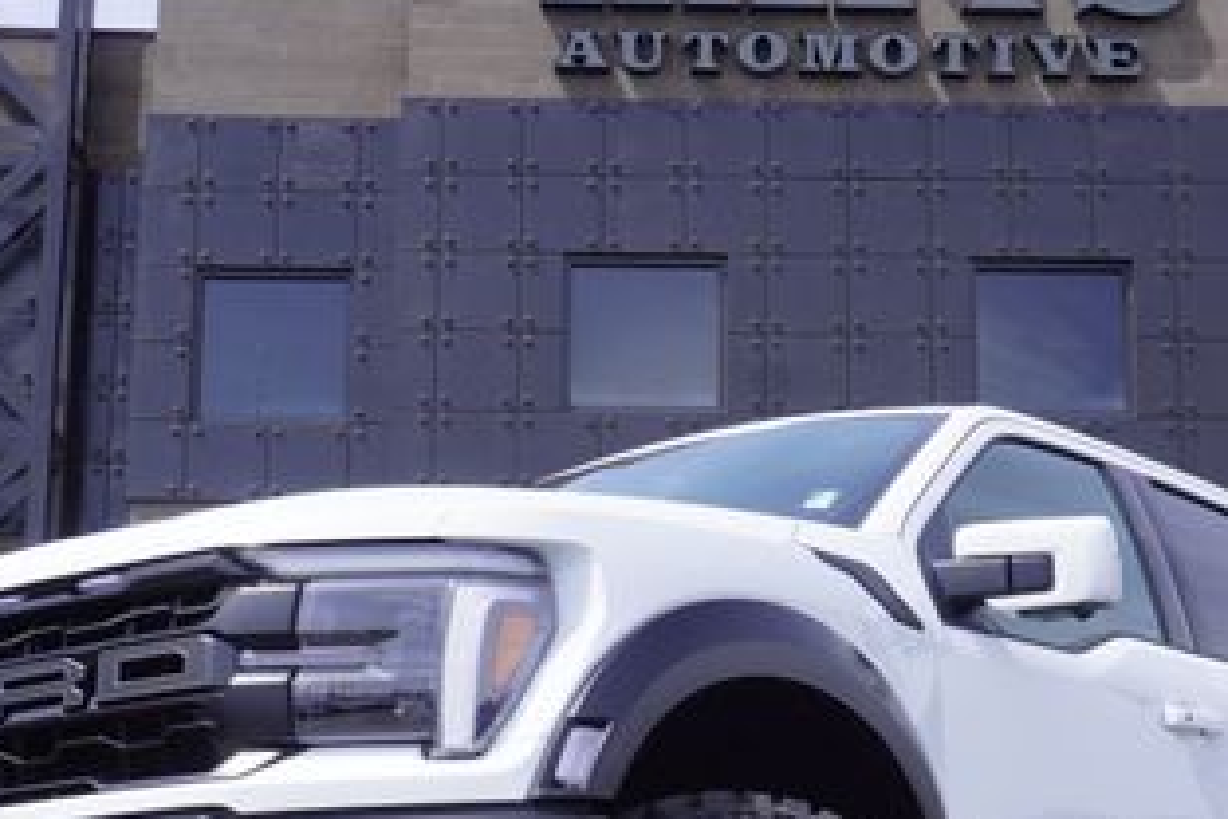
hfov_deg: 26.3
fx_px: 2627
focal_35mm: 77
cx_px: 665
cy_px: 618
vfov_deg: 17.6
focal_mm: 25
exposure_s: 1/125
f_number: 10
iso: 100
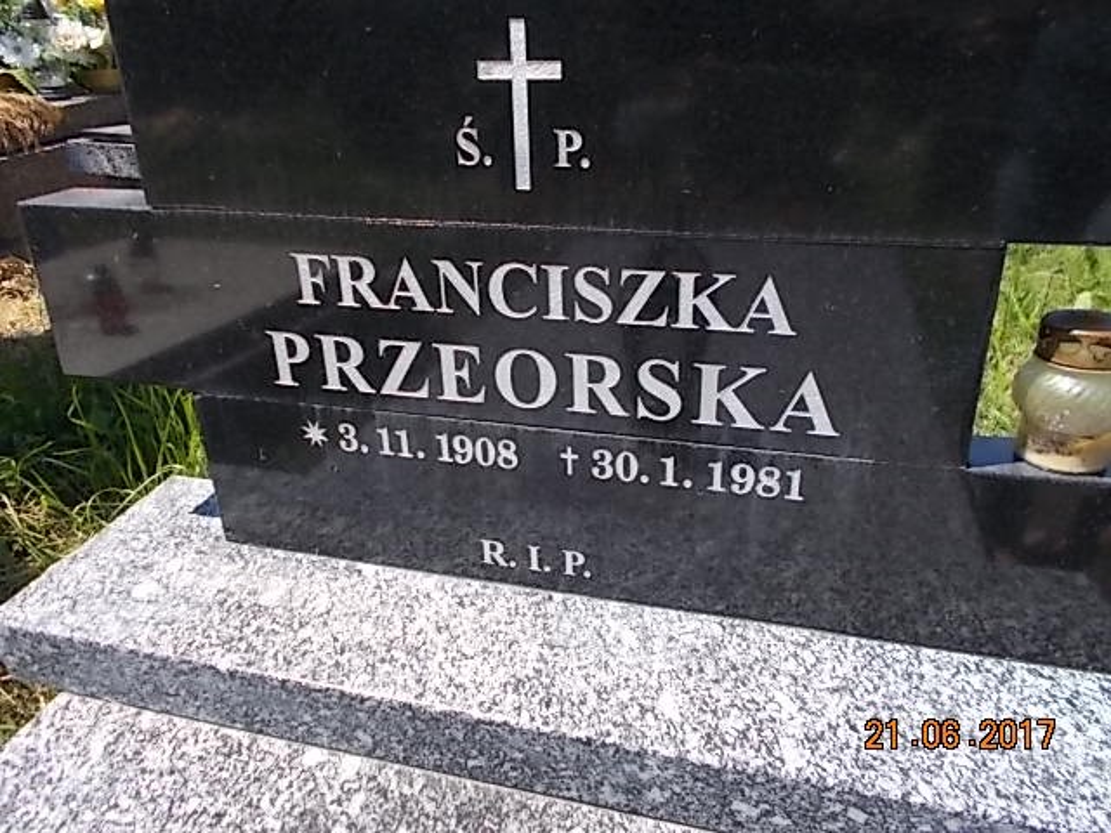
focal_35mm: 26
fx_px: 834
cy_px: 416
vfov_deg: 53.1
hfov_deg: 67.3
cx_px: 556
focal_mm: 4.6
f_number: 8
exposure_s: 1/80
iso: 80
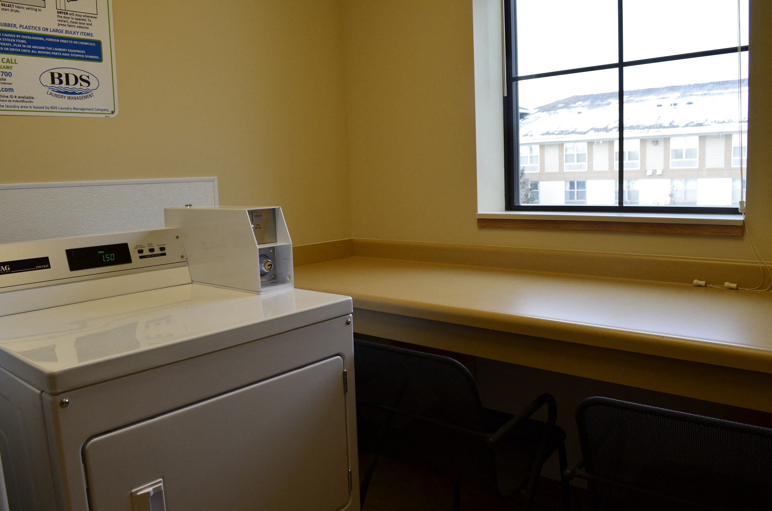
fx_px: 578
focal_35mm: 27
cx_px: 386
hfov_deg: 67.5
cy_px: 256
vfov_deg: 47.7
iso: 400
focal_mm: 18
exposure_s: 1/80
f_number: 8
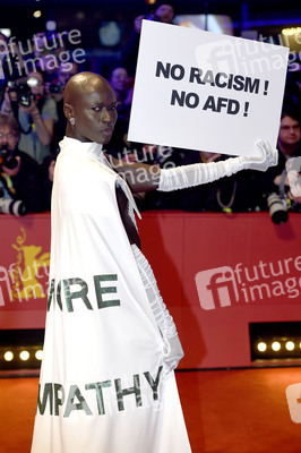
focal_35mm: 70
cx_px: 150
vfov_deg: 28.9
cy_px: 226
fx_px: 879
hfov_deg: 19.4
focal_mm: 70
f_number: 3.5
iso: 800
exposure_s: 1/640
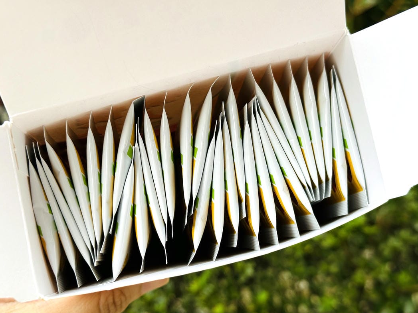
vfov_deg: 26.6
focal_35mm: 55
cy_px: 153
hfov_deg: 34.9
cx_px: 204
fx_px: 664
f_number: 1.78
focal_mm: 6.86
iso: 64
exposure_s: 1/170
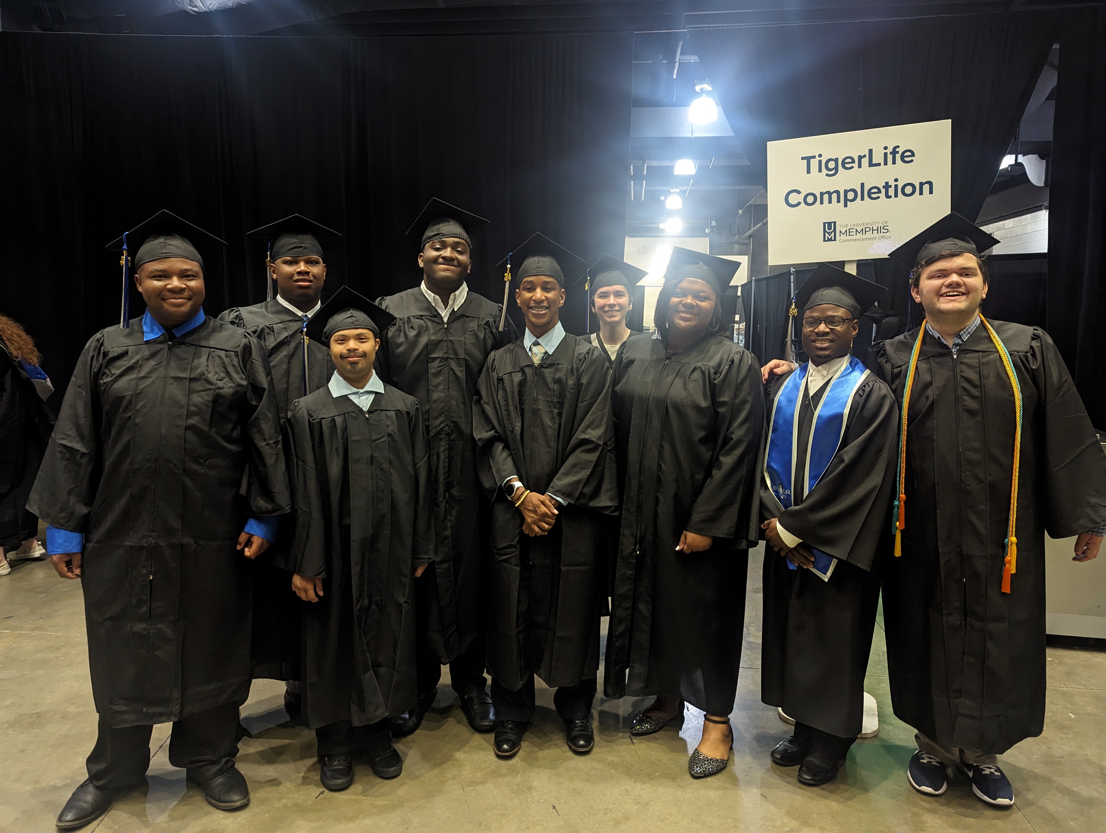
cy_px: 416
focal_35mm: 24
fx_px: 768
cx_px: 553
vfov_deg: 56.9
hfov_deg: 71.5
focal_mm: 6.81
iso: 460
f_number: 1.85
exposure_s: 1/40
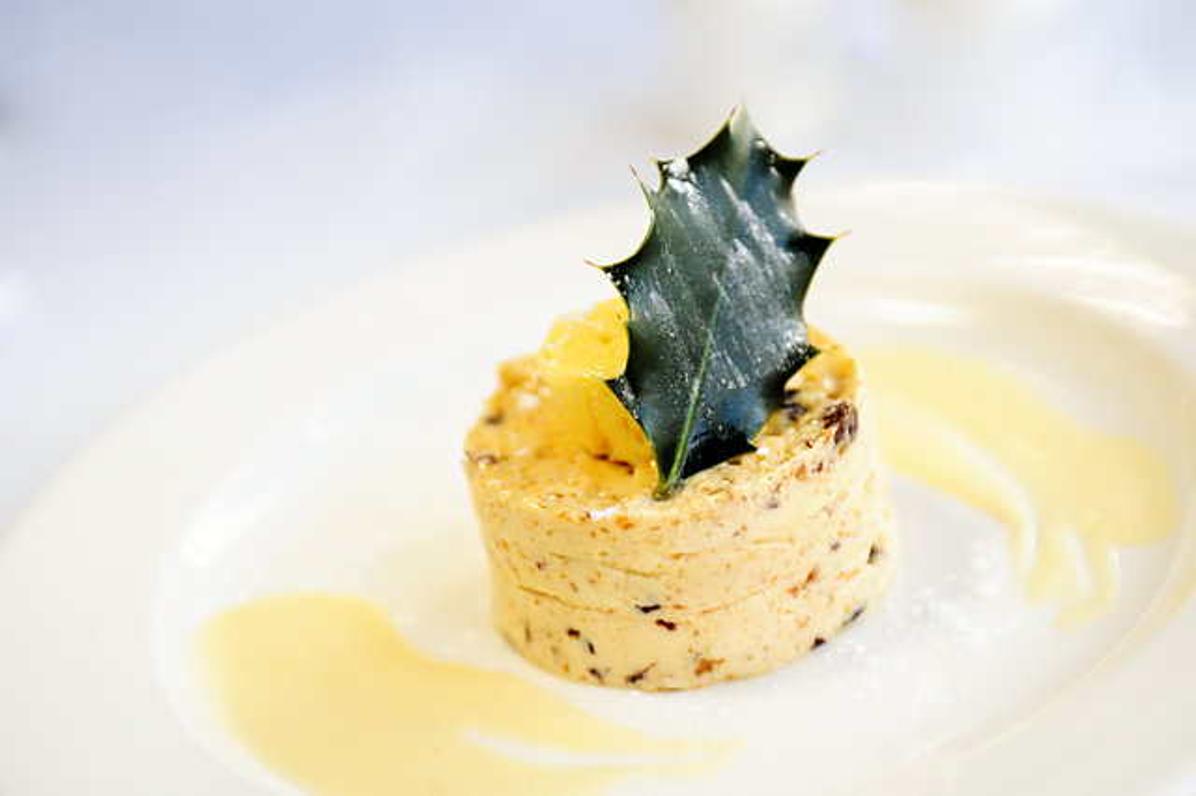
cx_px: 598
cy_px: 398
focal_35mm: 70
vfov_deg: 19.4
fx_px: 2324
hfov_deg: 28.9
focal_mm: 70
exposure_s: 1/200
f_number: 4
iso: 200
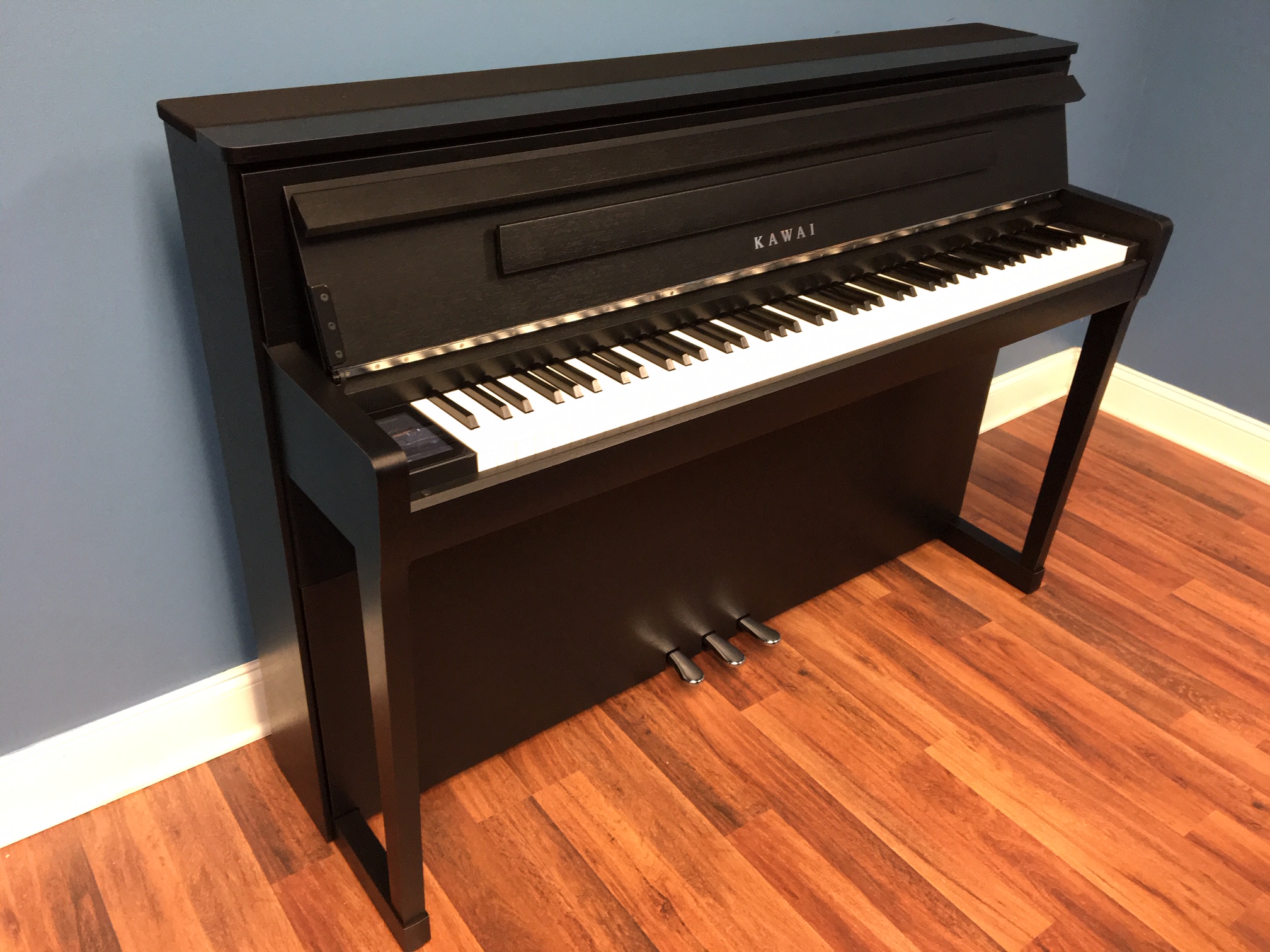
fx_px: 1064
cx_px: 635
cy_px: 476
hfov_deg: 61.7
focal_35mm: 29
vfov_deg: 48.2
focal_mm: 4.15
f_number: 2.2
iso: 200
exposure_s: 1/30
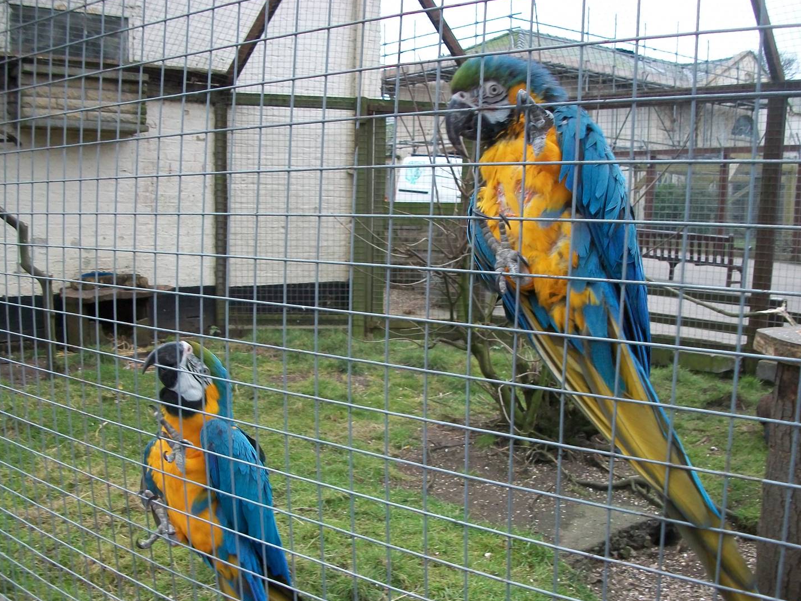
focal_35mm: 36
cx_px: 382
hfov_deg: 51.3
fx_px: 833
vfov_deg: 39.6
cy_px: 332
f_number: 2.9
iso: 160
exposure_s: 1/25
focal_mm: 5.7
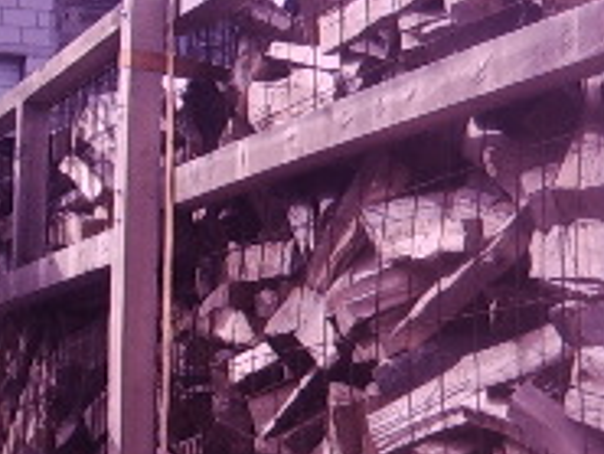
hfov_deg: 18.2
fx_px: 1868
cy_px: 297
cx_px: 118
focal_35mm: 107
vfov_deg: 13.8
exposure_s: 1/324
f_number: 4
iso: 71
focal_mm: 8.13
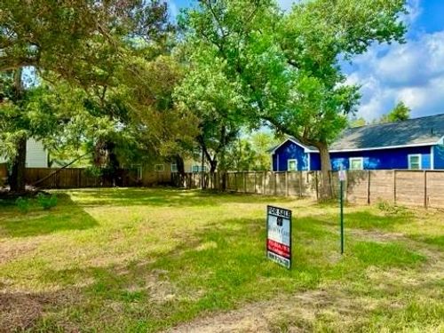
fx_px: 308
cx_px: 222
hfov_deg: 71.6
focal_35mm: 24
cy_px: 166
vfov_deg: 56.8
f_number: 1.78
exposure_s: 1/1453
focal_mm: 6.86
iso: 80
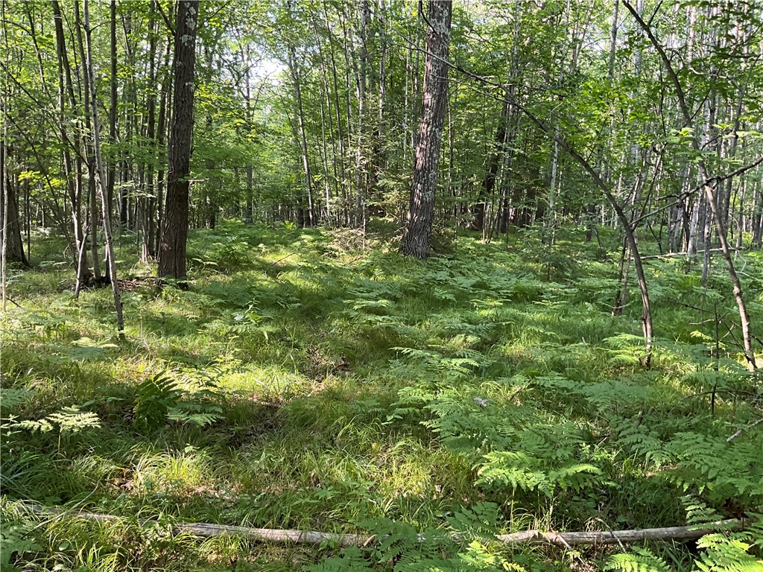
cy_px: 286
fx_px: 639
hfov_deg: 61.7
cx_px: 382
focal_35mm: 29
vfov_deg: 48.2
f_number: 1.8
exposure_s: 1/78
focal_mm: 3
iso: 64
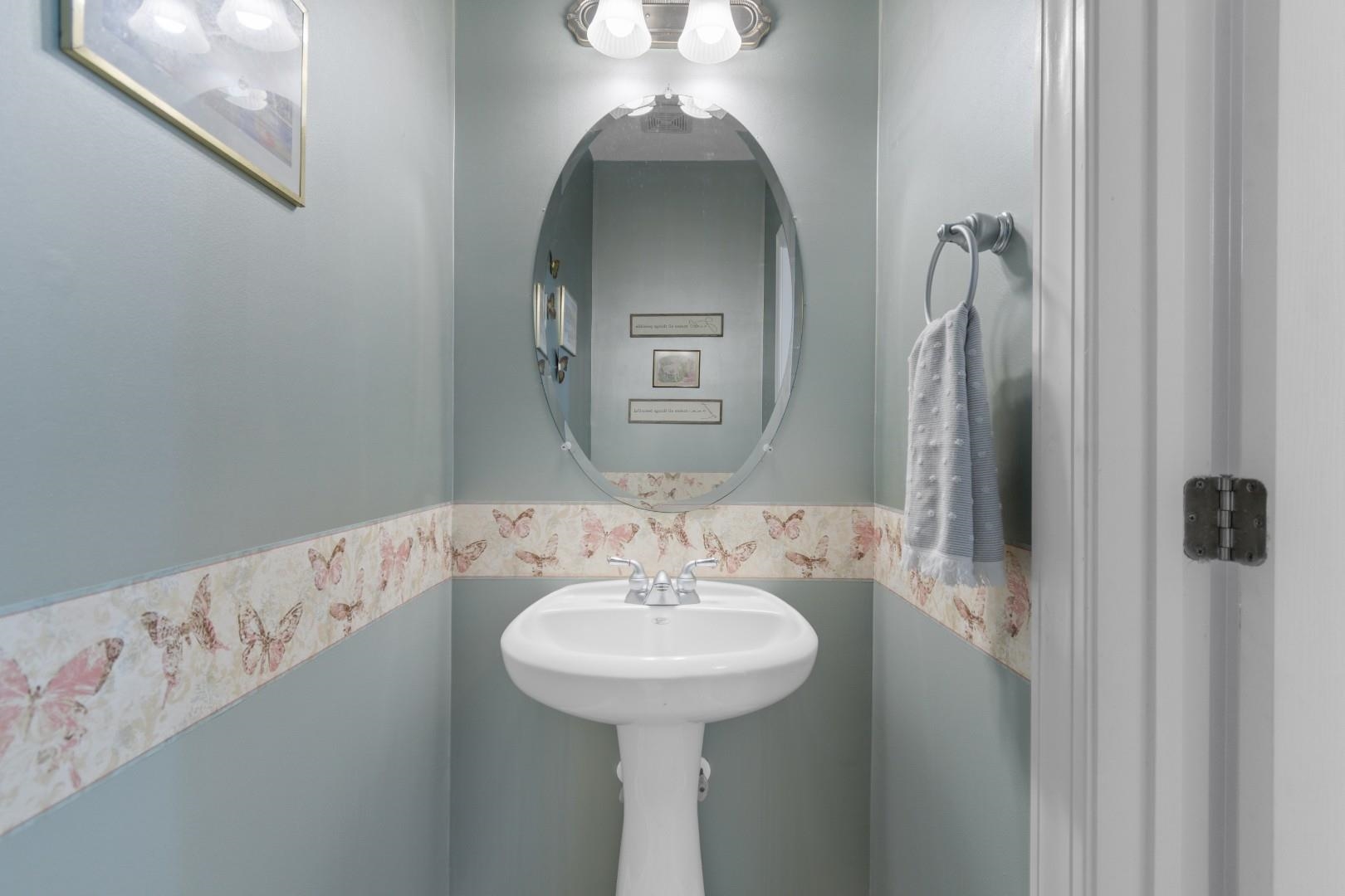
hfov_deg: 100.4
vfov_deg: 77.3
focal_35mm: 15
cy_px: 448
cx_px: 672
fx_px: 560
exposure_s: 1/2
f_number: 4.5
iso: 100
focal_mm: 10
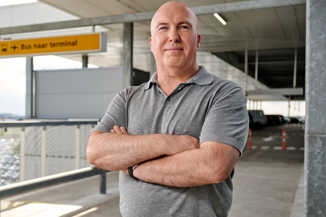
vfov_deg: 25.6
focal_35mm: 53
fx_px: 478
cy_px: 121
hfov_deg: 36.7
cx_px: 77
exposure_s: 1/250
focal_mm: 34.5
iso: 64
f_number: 4
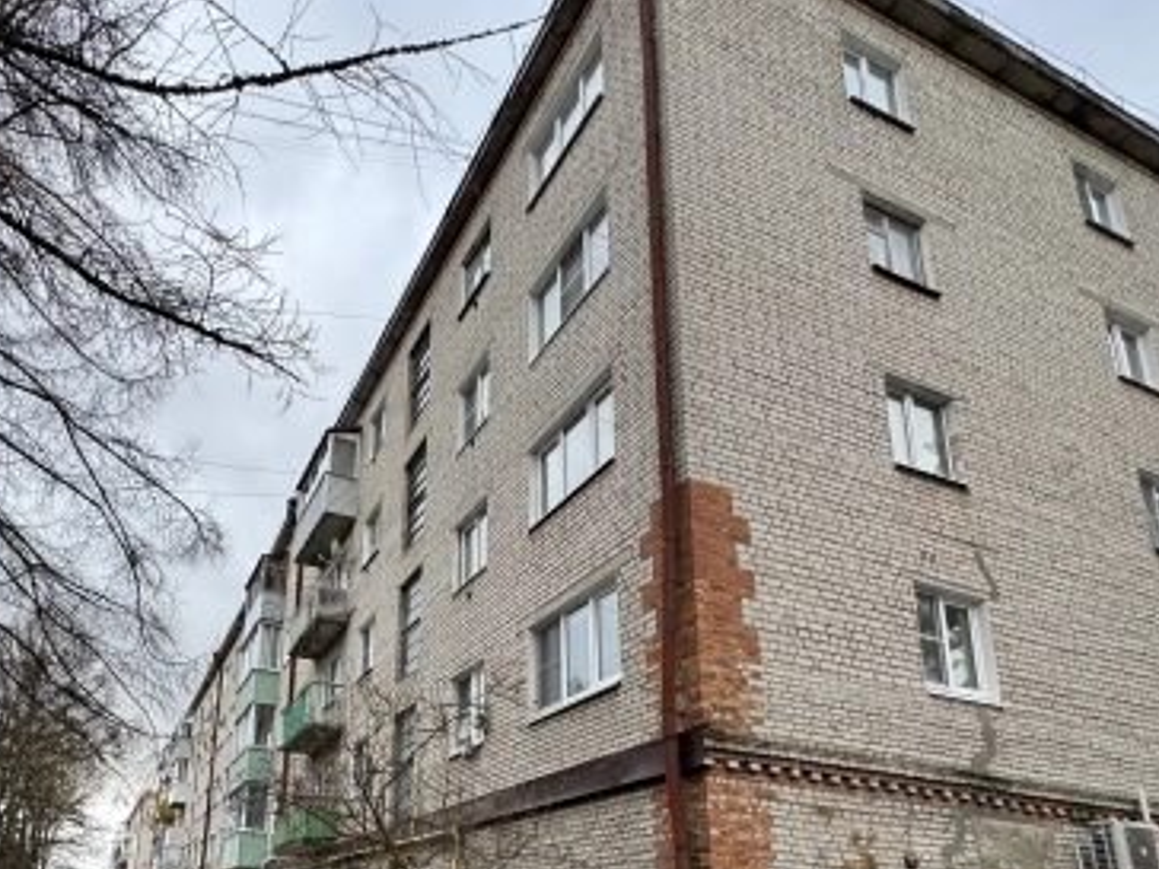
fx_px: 804
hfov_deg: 69.5
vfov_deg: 51.8
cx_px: 385
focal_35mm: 24
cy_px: 738
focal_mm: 2.22
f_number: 2.2
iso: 50
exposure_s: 1/99
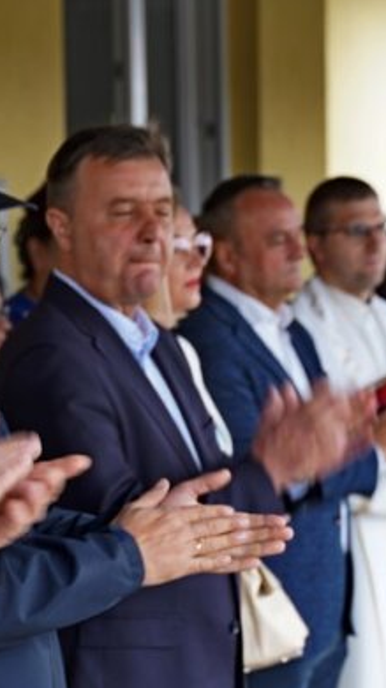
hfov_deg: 9.9
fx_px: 2205
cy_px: 528
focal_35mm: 121
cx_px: -65
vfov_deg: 17.6
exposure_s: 1/40
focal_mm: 44
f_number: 2.8
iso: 100
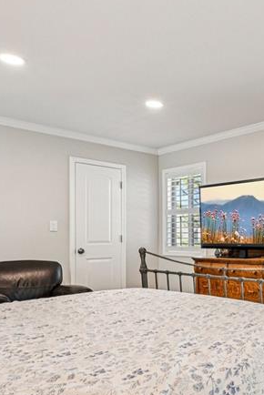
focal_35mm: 33
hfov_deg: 35.8
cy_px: 228
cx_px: 269
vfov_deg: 56.9
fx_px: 362
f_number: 11
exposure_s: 1/15
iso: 320
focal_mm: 14
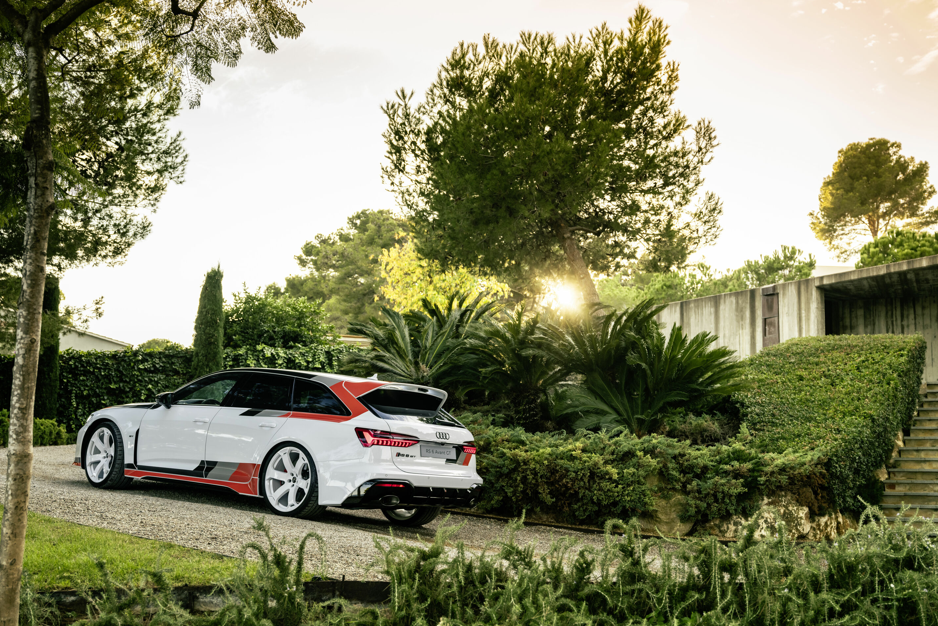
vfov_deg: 32.6
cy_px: 353
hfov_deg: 47.4
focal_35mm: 41
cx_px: 473
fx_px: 1068
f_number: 4
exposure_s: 1/160
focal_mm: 48.8
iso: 400
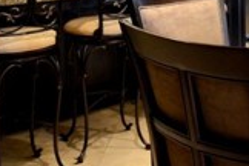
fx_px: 574
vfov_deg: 15.2
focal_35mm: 83
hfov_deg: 22.5
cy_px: -84
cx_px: 301
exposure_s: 1/50
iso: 800
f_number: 3.5
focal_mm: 14
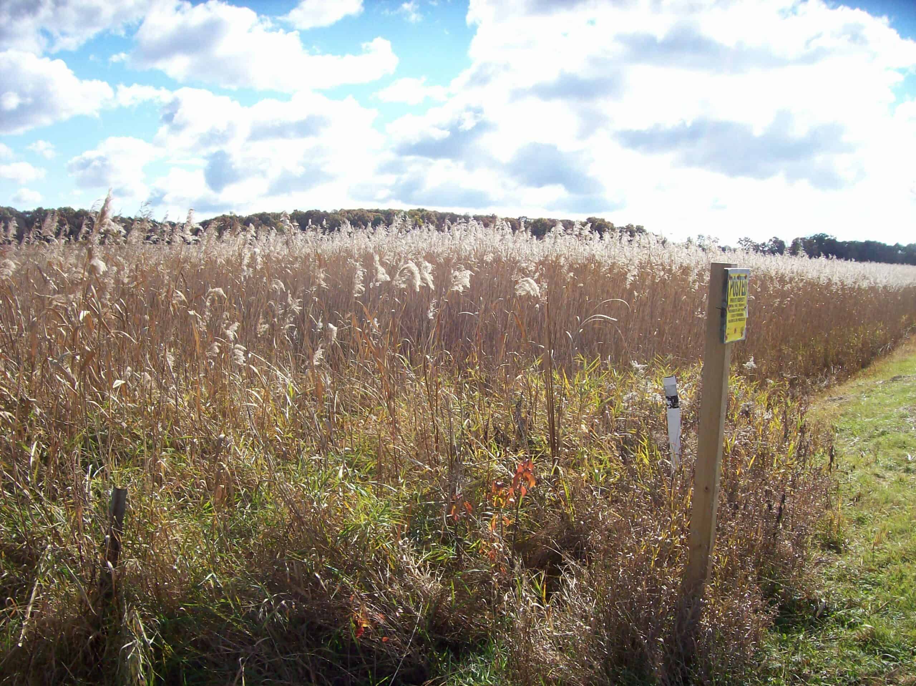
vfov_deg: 39.6
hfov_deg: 51.4
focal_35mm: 36
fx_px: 952
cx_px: 458
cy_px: 343
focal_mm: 6
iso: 80
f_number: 4.8
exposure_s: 1/569
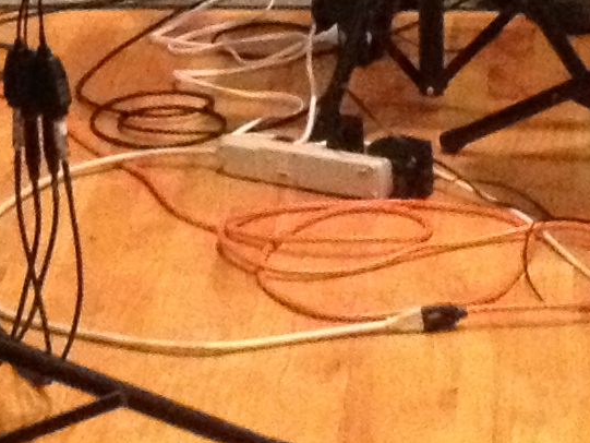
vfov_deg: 6.8
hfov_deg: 9.4
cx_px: 455
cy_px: -454
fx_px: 3597
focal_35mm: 211
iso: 800
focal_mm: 4.28
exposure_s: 1/15
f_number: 2.4
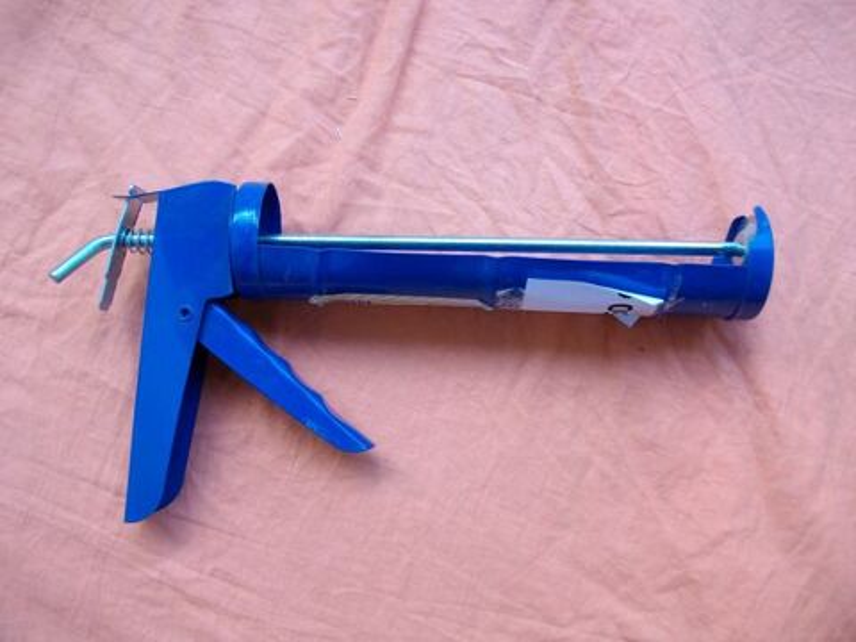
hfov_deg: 56.8
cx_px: 428
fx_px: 791
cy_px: 321
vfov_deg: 44.2
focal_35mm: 32
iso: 80
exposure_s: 1/73
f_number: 2.9
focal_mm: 5.7
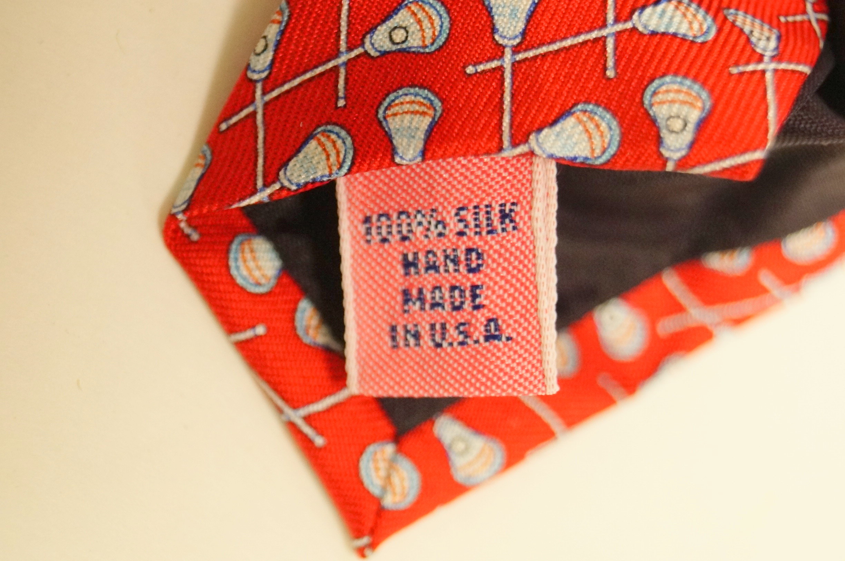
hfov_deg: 24.7
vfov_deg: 16.5
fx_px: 1933
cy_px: 280
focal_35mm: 82
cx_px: 422
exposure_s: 1/100
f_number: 5.6
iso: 2500
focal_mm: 55
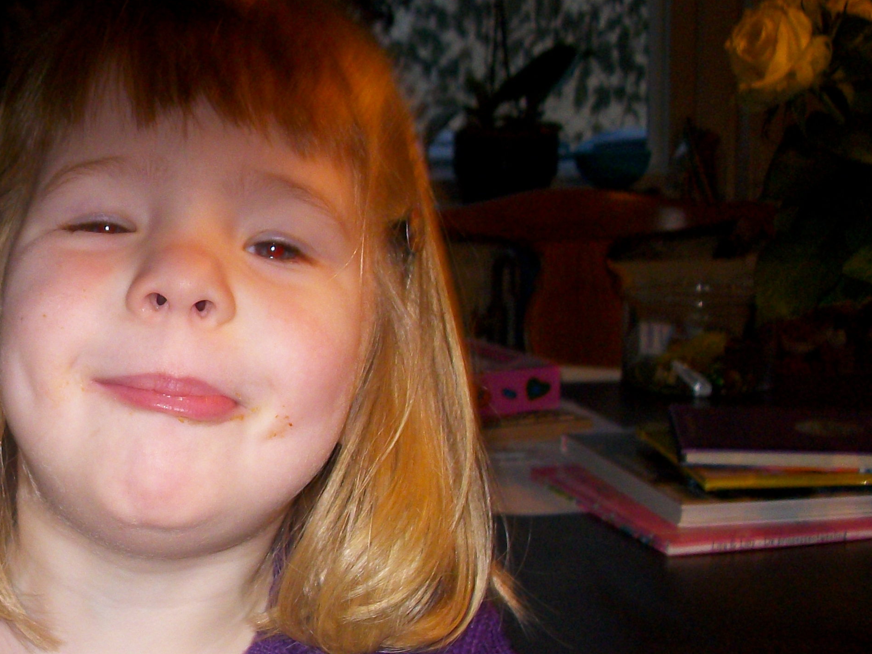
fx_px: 1814
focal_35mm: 72
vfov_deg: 20.4
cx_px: 80
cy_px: 379
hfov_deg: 26.1
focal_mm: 5.7
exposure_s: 1/40
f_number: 2.9
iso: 150
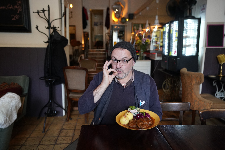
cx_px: 112
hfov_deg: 63.7
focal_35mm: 29
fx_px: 181
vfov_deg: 45.0
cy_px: 75
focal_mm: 29
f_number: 2.8
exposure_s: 1/125
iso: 2500
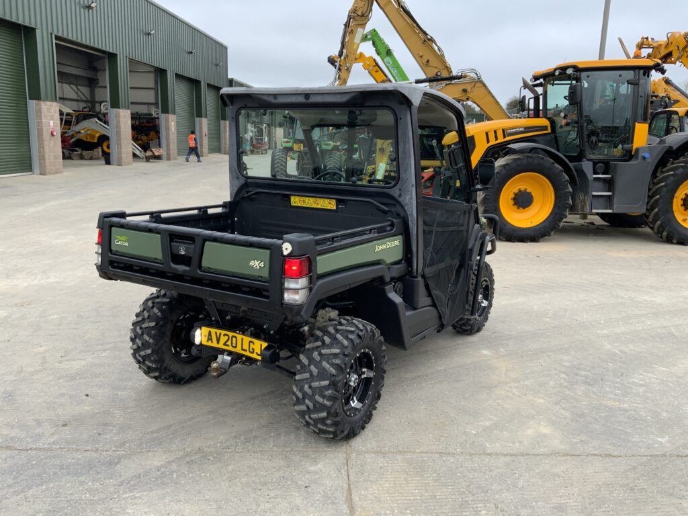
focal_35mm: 29
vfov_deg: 48.2
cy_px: 258
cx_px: 344
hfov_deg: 61.7
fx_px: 576
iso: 32
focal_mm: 3
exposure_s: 1/122
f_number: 1.8
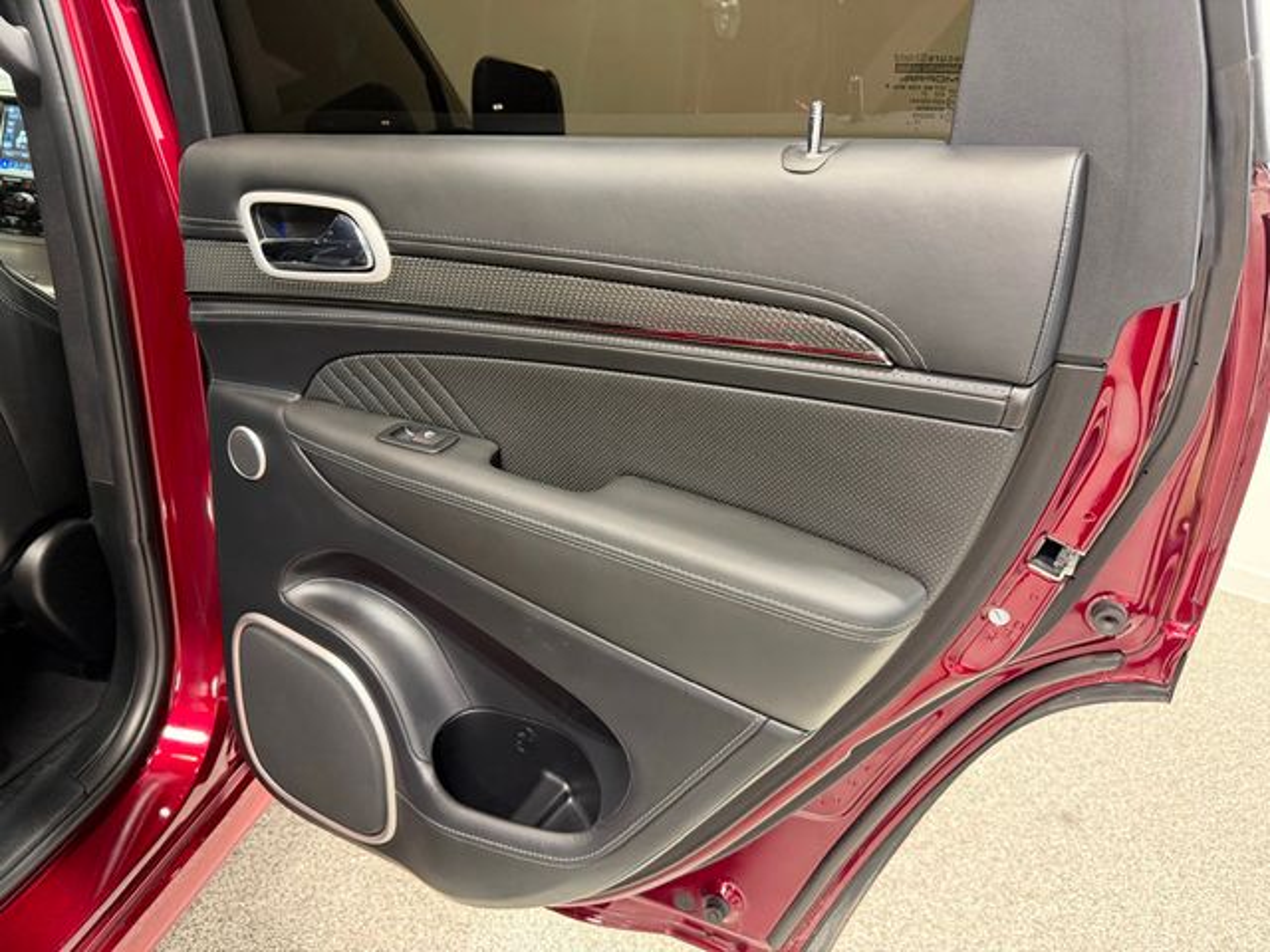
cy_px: 476
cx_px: 635
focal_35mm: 24
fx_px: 881
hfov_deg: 71.6
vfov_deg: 56.8
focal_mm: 6.76
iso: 400
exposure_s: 1/60
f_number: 1.78
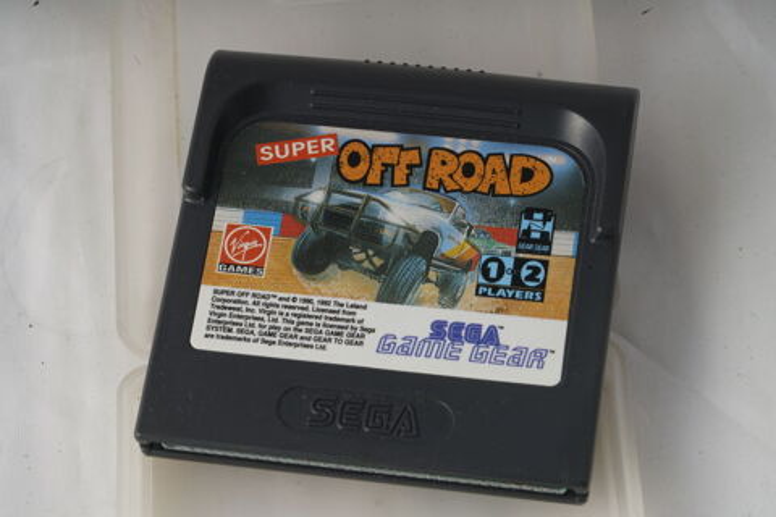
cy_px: 258
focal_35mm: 100
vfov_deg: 13.7
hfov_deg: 20.4
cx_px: 388
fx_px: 2155
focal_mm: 100
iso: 100
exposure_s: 1/160
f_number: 20
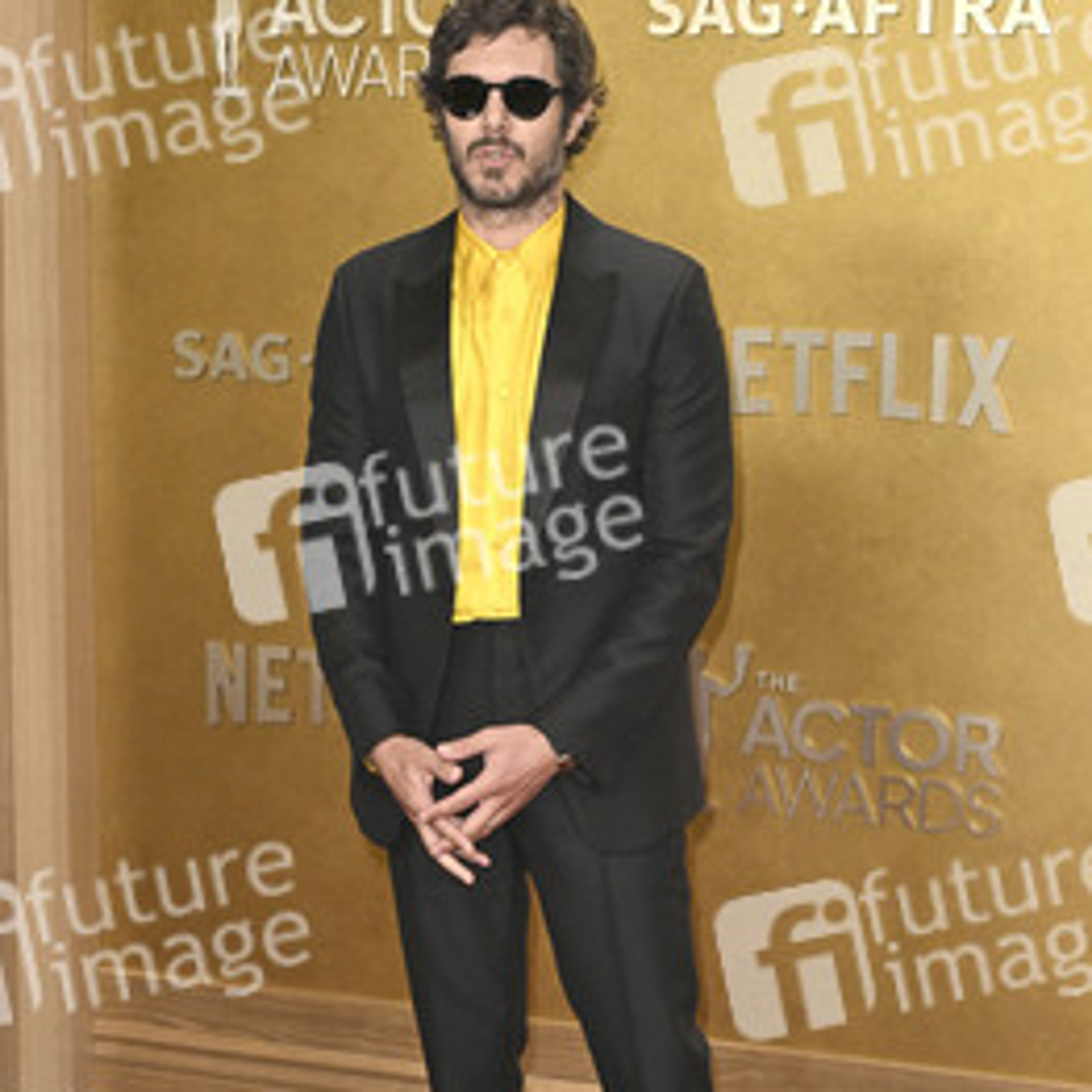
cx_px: 550
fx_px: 2641
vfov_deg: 23.3
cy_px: 734
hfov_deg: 23.4
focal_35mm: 74
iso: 2500
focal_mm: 57
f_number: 5.6
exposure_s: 1/320
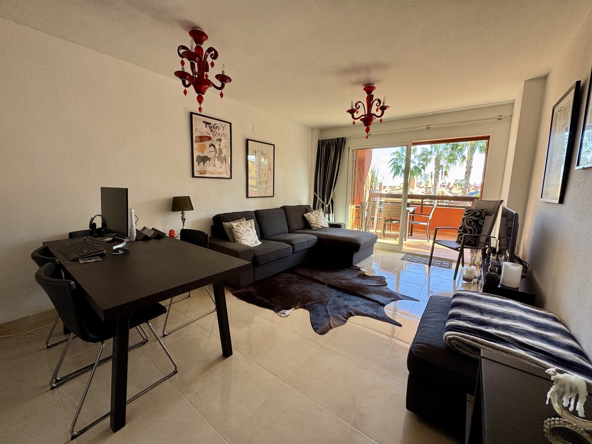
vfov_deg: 85.7
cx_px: 296
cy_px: 222
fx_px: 239
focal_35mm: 14
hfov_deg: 102.1
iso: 100
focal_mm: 2.22
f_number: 2.2
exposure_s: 1/99
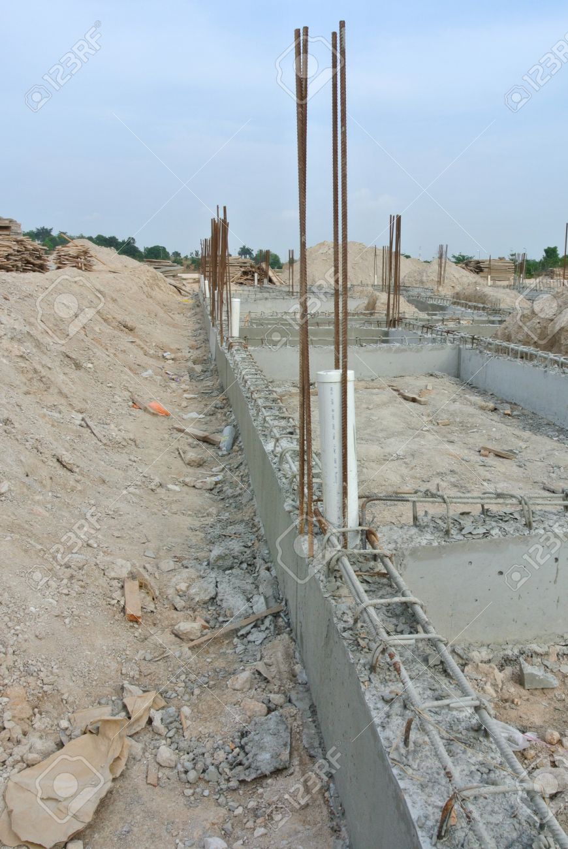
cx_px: 284
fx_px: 708
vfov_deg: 61.9
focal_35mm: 30
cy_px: 424
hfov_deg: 43.7
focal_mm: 11.4
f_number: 16
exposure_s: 1/80
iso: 200
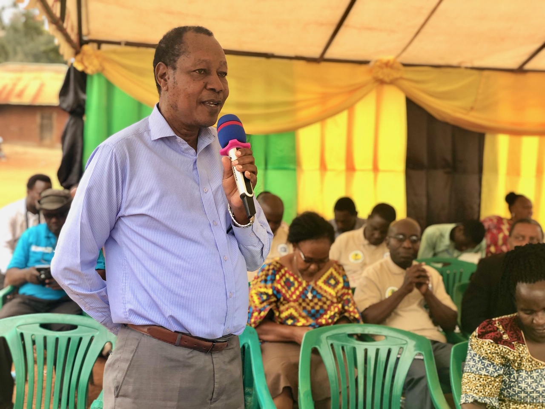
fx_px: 819
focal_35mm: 52
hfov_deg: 36.8
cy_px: 204
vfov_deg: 28.0
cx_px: 272
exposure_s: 1/60
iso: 25
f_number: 2.4
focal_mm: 6
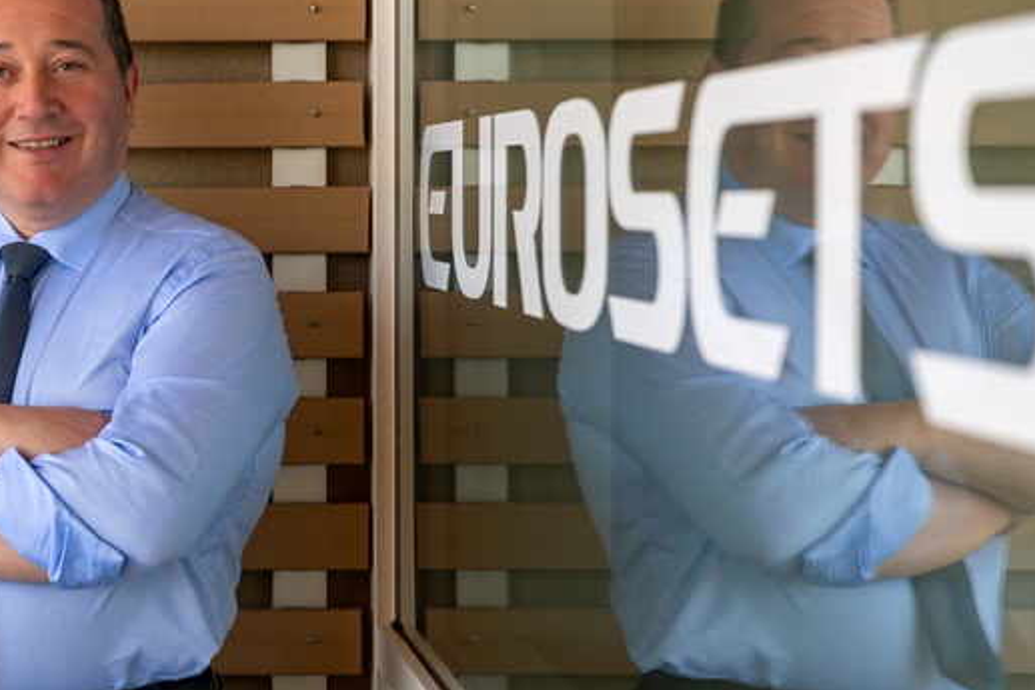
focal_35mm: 95
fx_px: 2732
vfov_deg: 14.4
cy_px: 270
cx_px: 350
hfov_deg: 21.4
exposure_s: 1/100
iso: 100
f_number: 4.5
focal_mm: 63
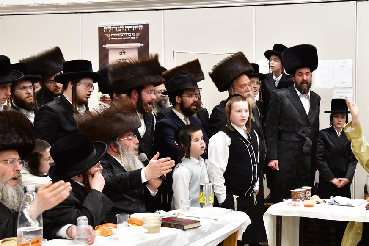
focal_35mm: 61
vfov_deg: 22.3
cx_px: 281
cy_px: 124
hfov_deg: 32.2
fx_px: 625
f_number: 5.6
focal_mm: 38
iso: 1250
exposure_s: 1/100
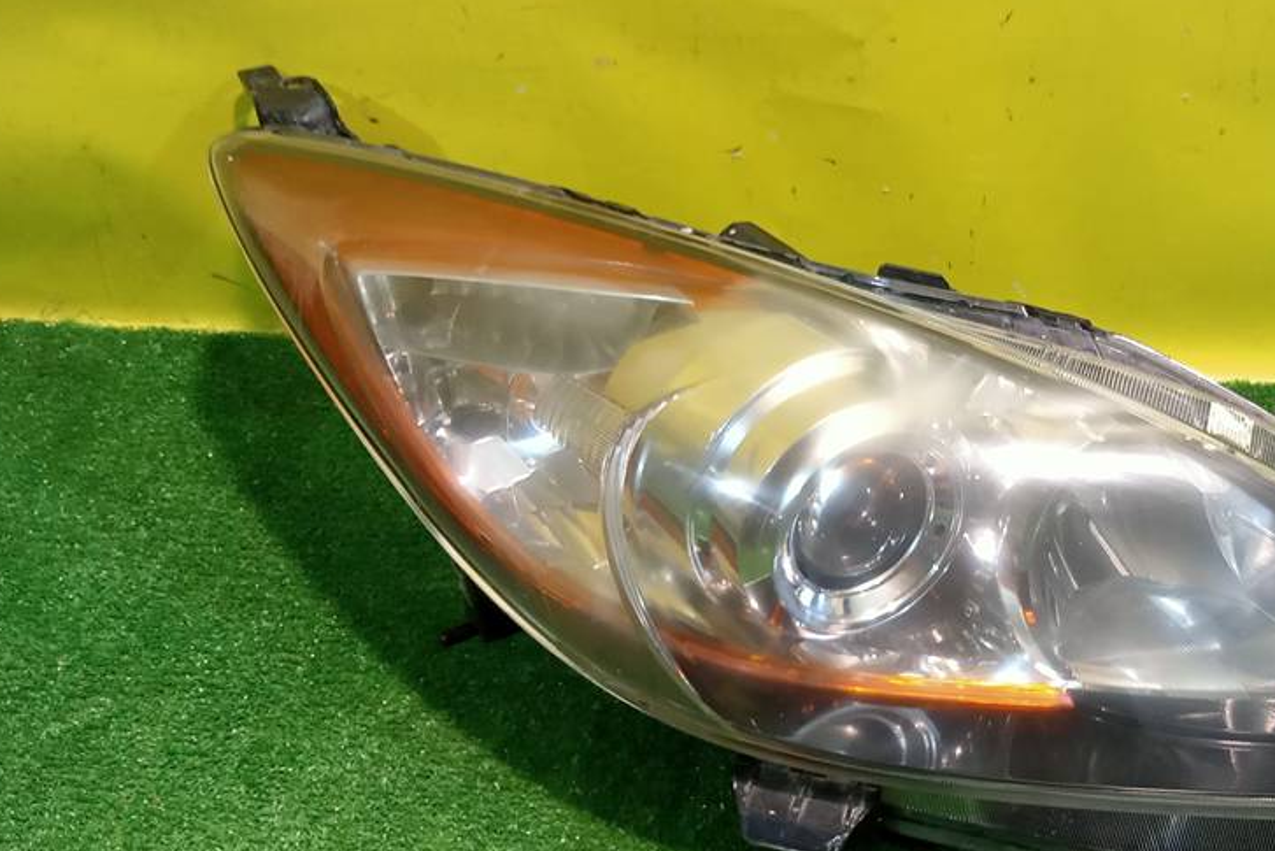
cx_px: 872
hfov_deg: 46.5
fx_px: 1452
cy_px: 486
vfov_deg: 32.6
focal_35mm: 41
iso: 219
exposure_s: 1/33.3
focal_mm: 3.65
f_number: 2.2
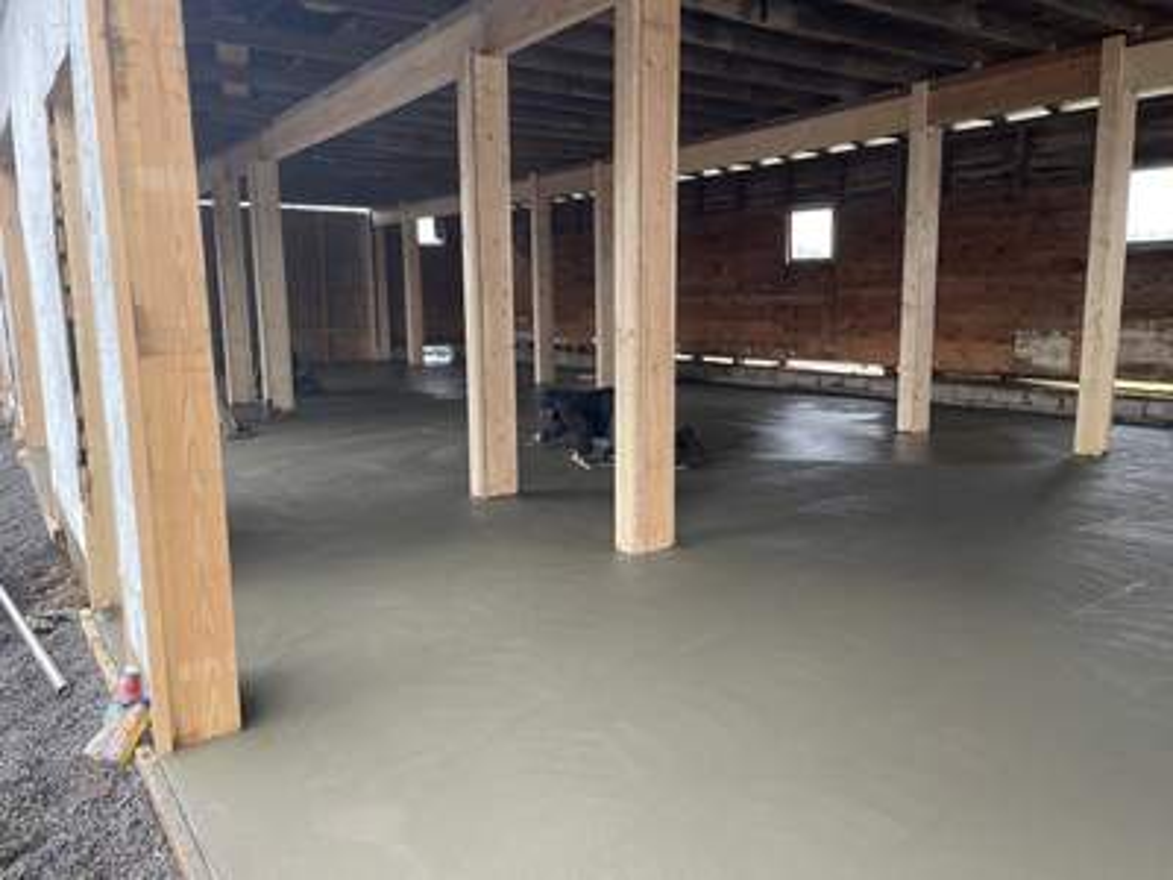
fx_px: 881
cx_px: 586
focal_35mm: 26
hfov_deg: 67.3
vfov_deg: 53.1
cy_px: 440
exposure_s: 1/101
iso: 125
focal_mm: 4.2
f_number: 1.6
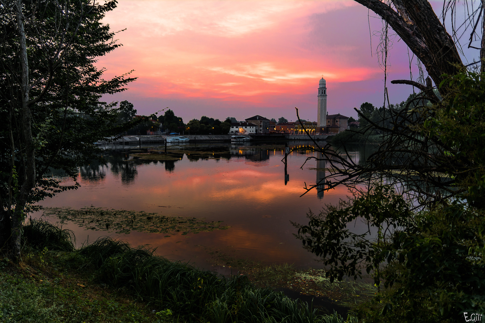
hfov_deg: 61.9
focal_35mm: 30
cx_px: 242
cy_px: 162
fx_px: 404
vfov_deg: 43.6
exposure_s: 1/8
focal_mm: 20
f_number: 2.8
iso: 100
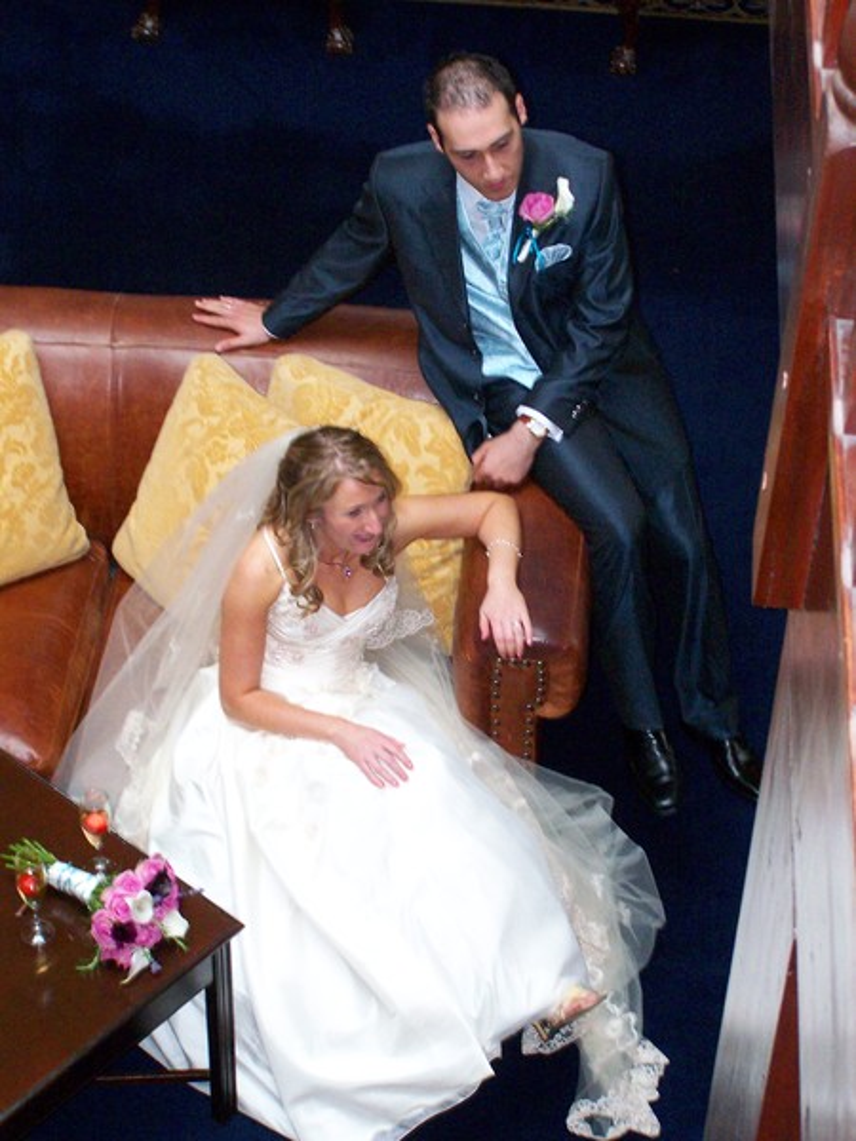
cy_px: 570
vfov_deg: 23.8
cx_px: 428
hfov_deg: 18.0
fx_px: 2704
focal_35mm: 82
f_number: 3.2
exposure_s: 1/80
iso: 400
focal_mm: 13.7
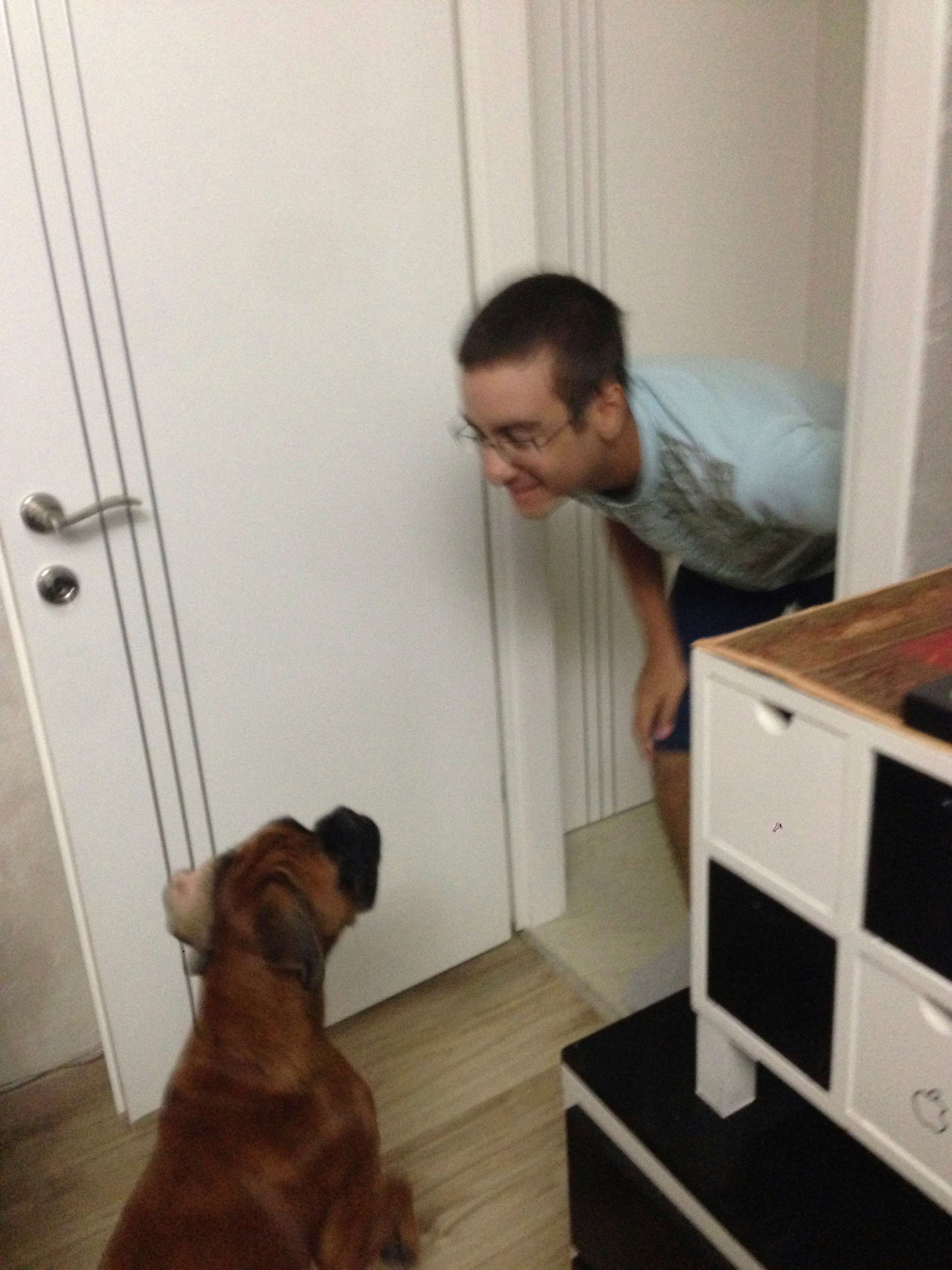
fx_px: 1210
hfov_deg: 42.9
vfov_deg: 55.4
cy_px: 635
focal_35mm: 33
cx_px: 476
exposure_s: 1/15
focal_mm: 4.12
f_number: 2.4
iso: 500
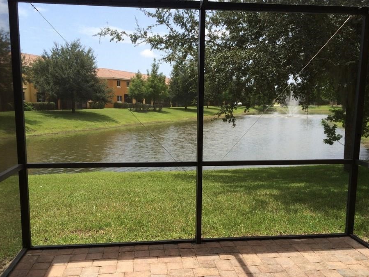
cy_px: 157
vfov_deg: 42.9
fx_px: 352
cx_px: 191
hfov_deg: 55.3
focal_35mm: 33
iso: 32
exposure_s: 1/540
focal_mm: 4.15
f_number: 2.2
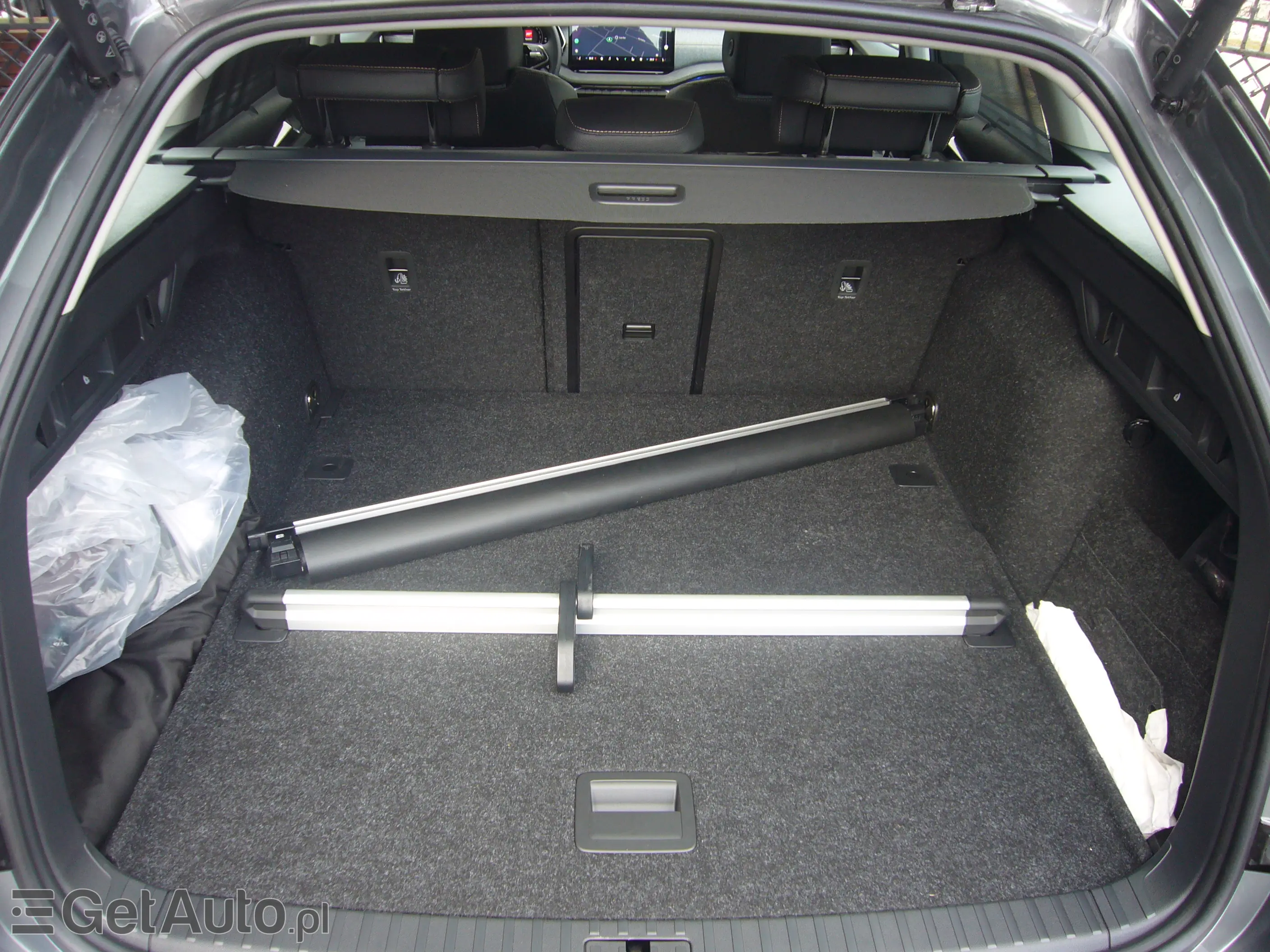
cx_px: 635
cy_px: 476
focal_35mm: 28
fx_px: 1027
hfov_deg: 63.4
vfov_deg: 49.7
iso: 80
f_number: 2.8
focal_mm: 4.6
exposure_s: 1/40
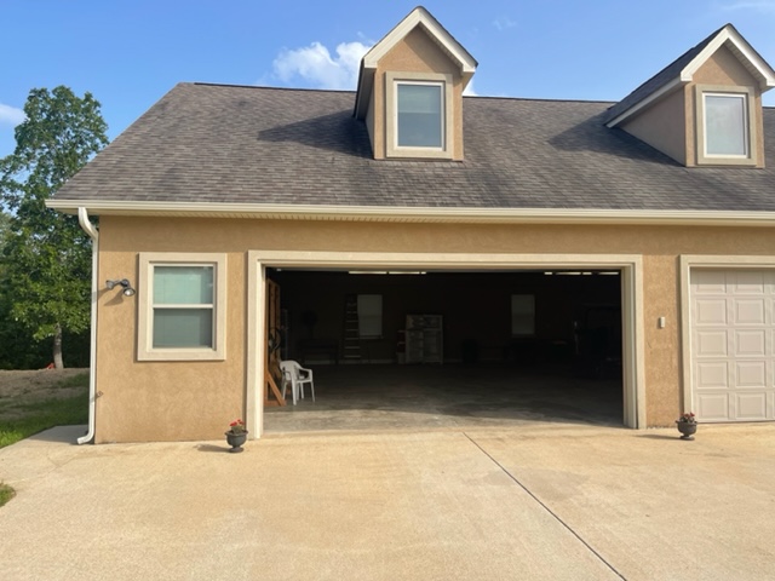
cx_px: 388
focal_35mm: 26
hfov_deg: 67.3
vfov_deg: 53.1
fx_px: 582
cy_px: 290
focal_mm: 5.1
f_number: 1.6
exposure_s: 1/2049
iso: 32
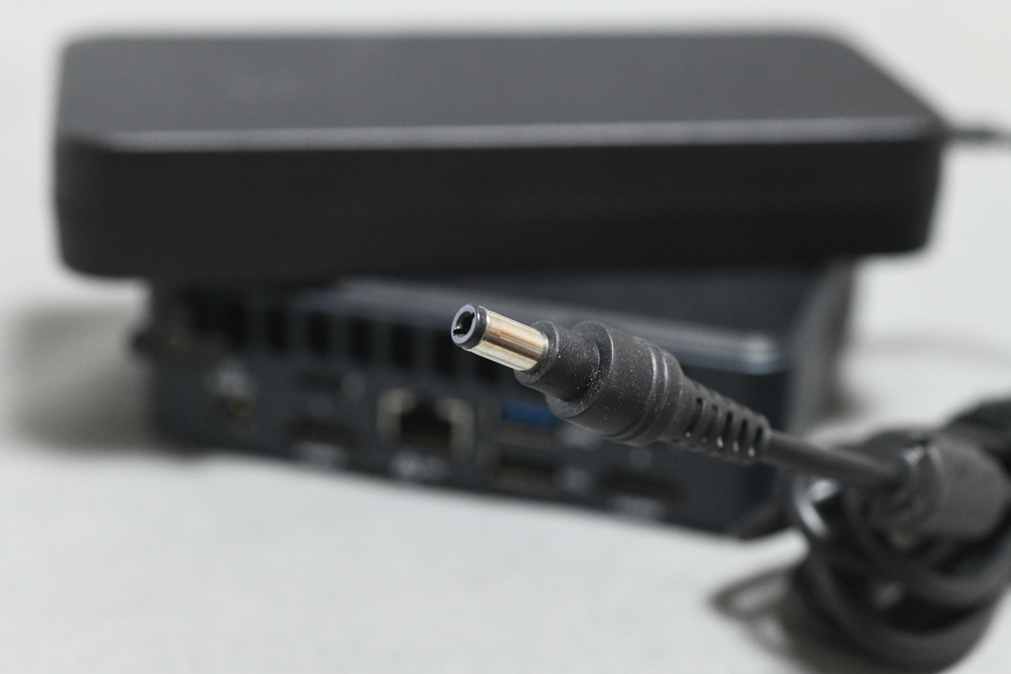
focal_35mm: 60
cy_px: 337
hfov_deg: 33.4
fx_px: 1685
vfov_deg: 22.6
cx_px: 506
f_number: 8
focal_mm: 60
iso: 6400
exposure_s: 1/60
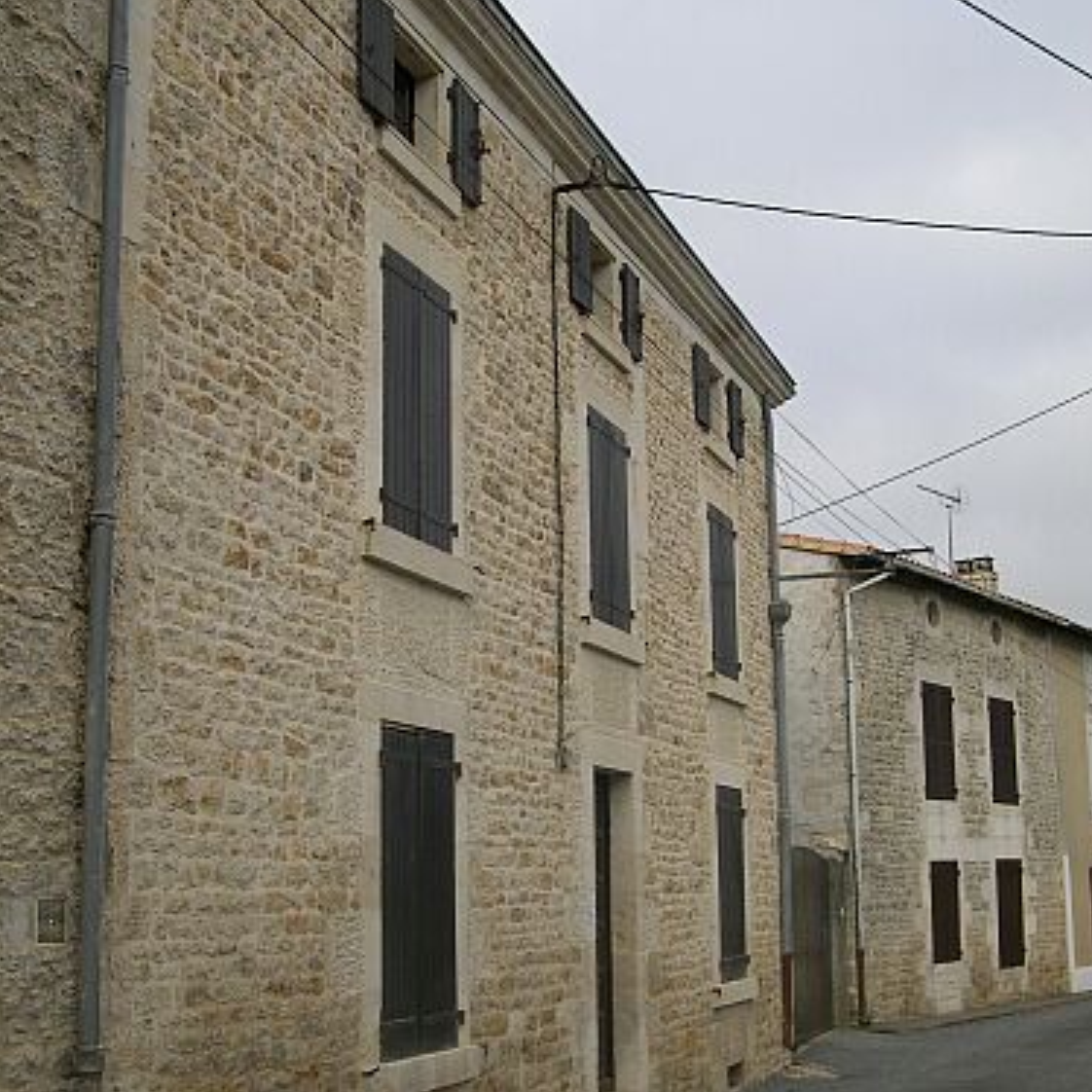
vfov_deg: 36.8
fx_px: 1642
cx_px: 552
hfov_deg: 36.8
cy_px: 581
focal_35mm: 46
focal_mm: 8
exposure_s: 1/121
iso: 100
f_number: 7.6
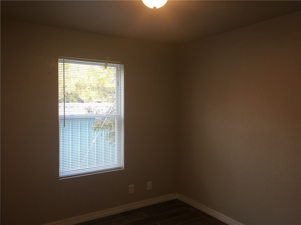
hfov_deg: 61.7
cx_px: 150
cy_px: 112
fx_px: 252
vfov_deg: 48.2
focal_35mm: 29
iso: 32
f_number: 2.2
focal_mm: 4.15
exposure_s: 1/30
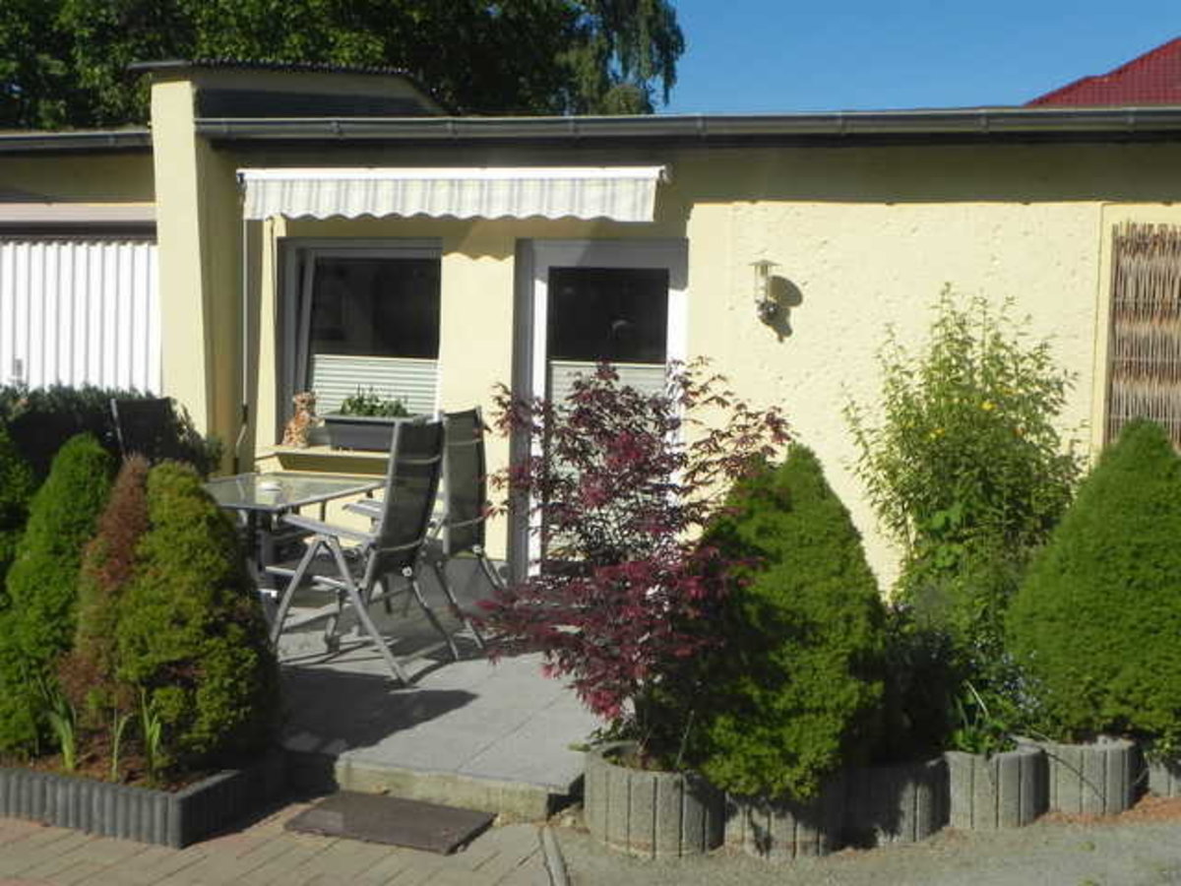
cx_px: 590
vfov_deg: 35.1
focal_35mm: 41
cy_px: 443
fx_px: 1399
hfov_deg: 45.8
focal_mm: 7.3
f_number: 8
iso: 160
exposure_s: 1/515
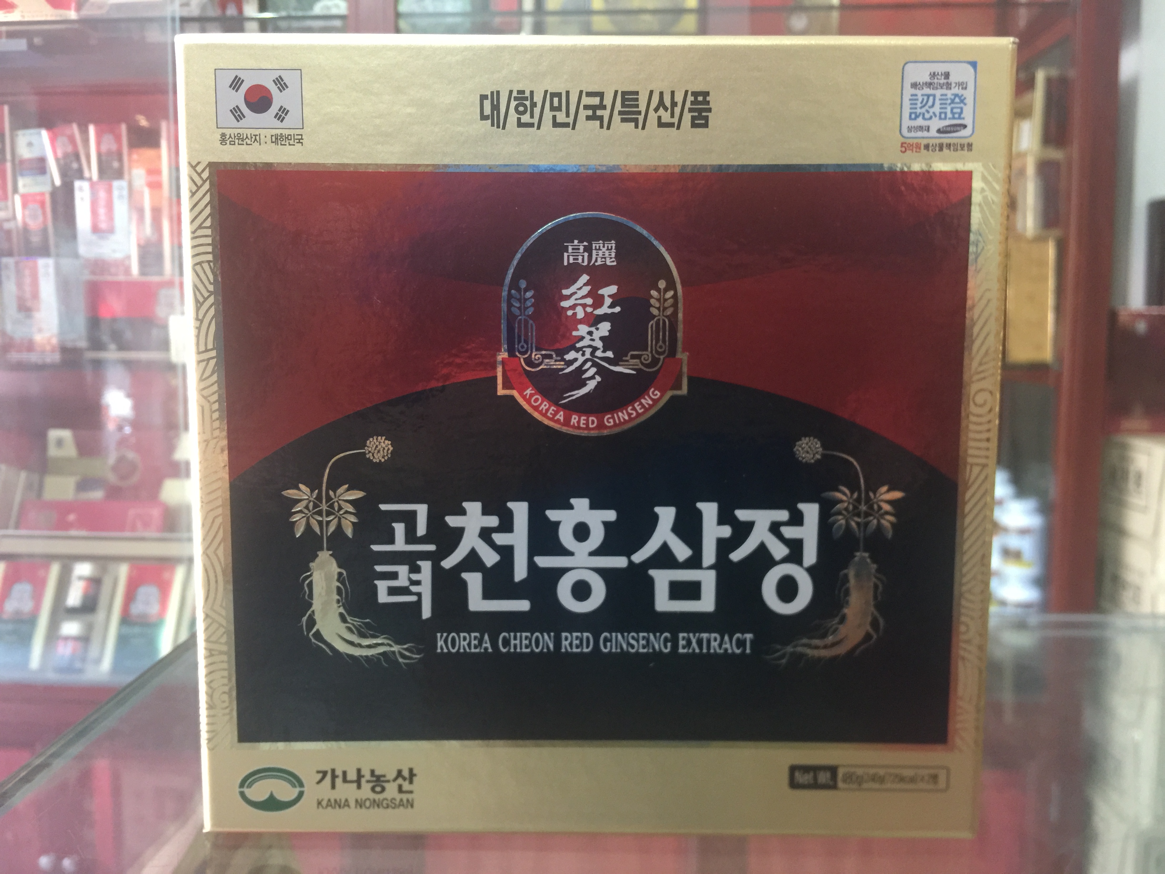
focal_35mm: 29
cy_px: 437
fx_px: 976
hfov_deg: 61.7
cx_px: 582
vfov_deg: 48.2
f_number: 2.2
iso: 125
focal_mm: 4.15
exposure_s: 1/17
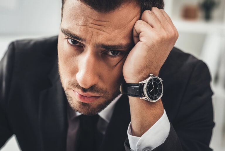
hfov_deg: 23.9
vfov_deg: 16.1
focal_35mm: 85
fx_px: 532
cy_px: 76
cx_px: 112
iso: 160
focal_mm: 85
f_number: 3.2
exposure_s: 1/200
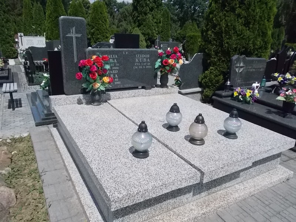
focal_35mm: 26
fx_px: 222
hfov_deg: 67.3
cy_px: 111
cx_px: 148
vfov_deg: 53.1
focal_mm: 4.6
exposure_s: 1/1250
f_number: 8
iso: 400
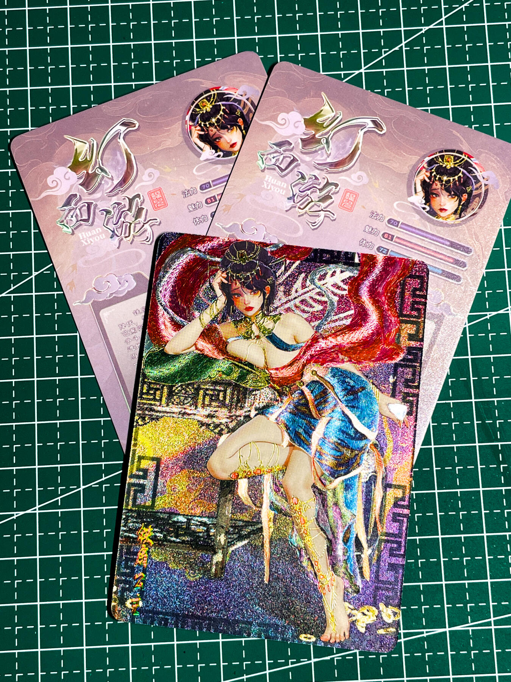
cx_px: 256
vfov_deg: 36.8
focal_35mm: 52
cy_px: 341
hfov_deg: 28.0
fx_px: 1023
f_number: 1.6
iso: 49
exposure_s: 1/99
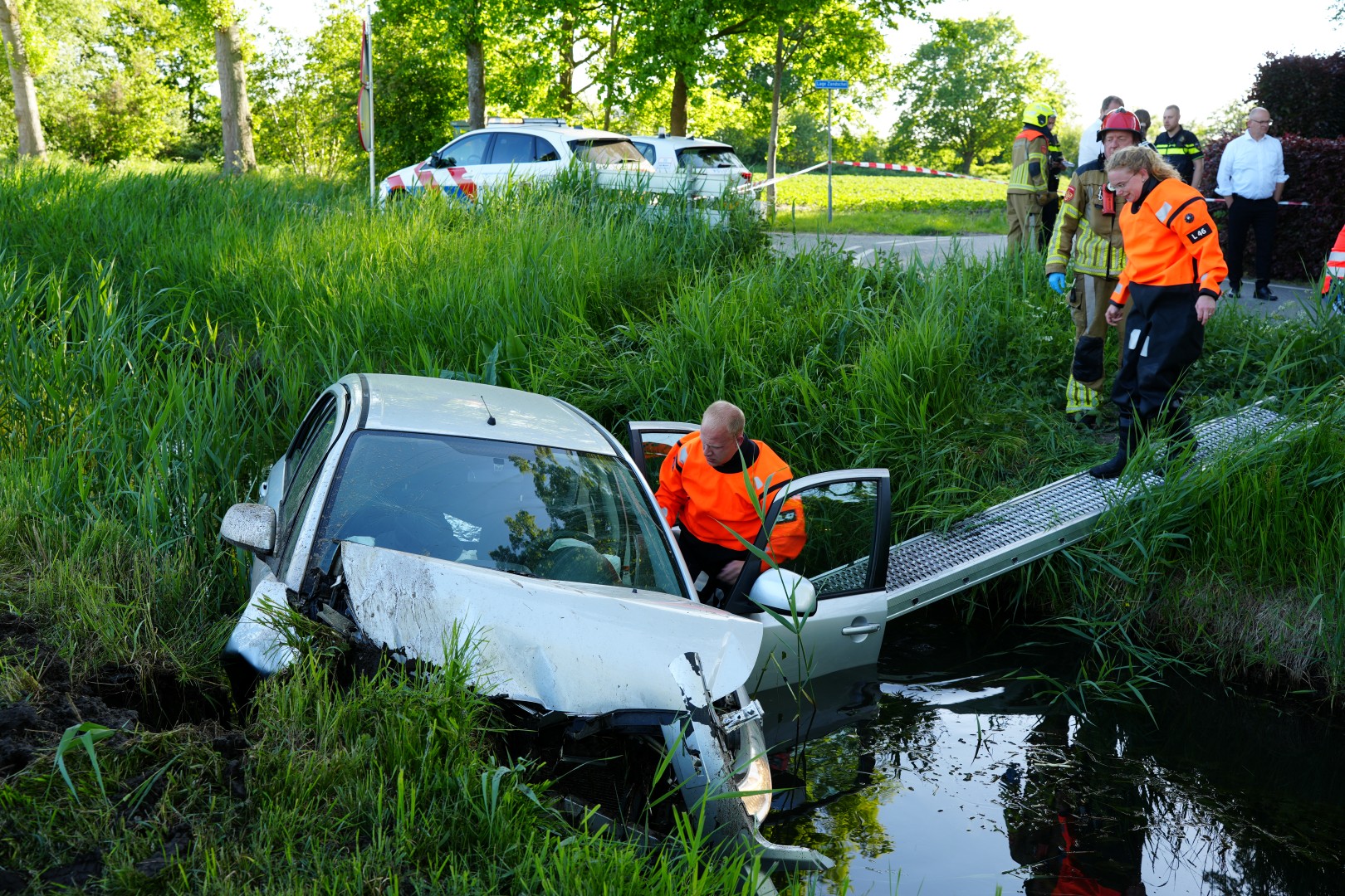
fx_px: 1308
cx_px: 672
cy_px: 448
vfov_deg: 37.9
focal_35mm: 35
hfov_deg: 54.4
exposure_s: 1/80
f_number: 4.5
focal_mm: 35
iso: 100
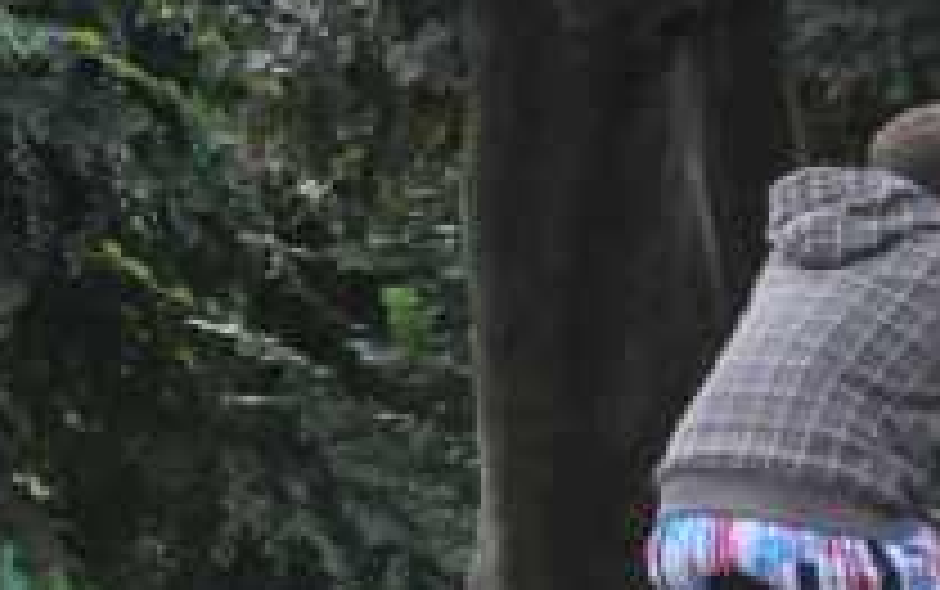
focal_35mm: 785
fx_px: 20139
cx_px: 1633
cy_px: 739
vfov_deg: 1.7
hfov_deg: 2.7
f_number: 6.3
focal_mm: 105
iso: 2000
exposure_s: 1/640
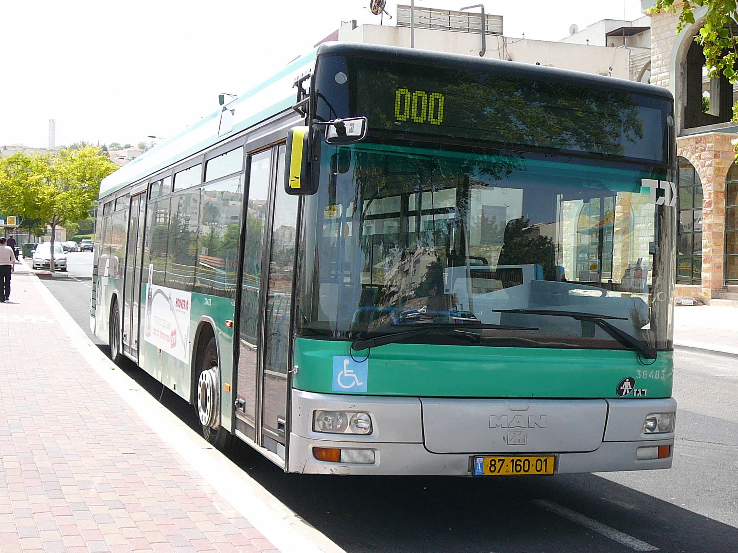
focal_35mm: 49
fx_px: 1045
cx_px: 369
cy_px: 276
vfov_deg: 29.7
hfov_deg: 38.9
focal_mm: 5.8
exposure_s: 1/500
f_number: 3
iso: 80
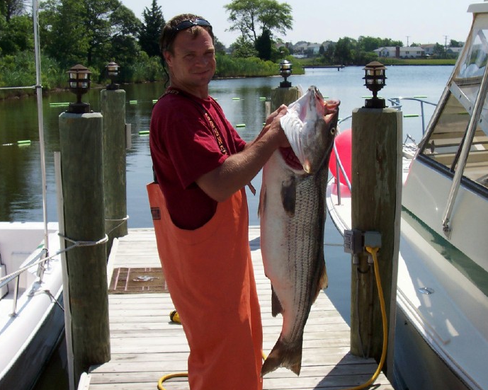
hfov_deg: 30.5
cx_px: 251
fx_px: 895
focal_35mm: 62
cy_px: 202
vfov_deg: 24.6
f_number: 6.7
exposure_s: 1/500
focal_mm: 8.6
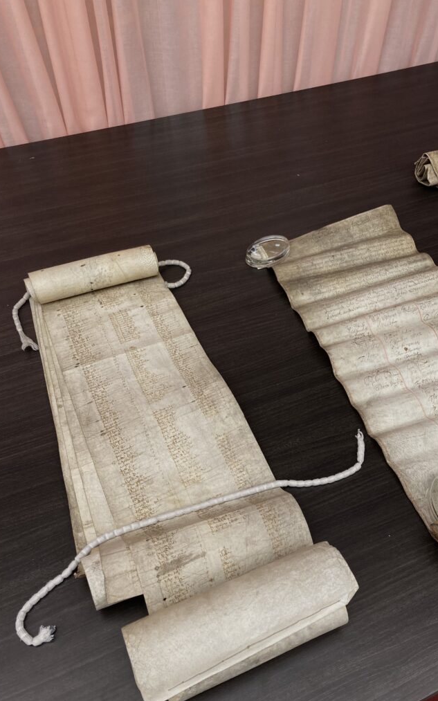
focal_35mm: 30
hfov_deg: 41.8
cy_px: 349
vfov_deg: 62.9
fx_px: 573
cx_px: 246
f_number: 1.8
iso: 64
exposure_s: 1/100
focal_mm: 3.99
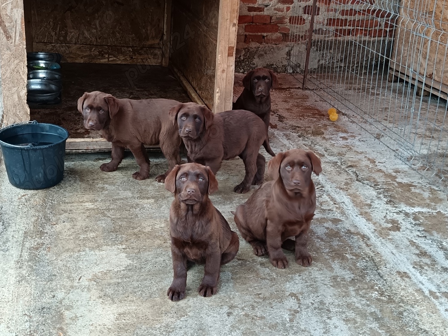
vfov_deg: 30.3
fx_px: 621
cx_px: 224
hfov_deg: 39.7
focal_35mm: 48
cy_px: 168
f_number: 1.75
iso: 531
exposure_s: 1/50
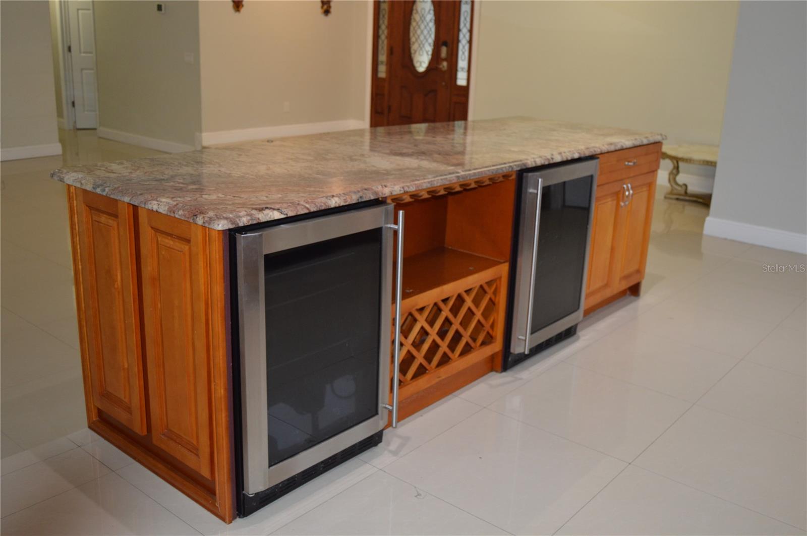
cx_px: 404
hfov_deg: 55.2
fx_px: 772
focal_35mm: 34
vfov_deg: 38.3
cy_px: 268
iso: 640
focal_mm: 23
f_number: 3.8
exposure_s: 1/60
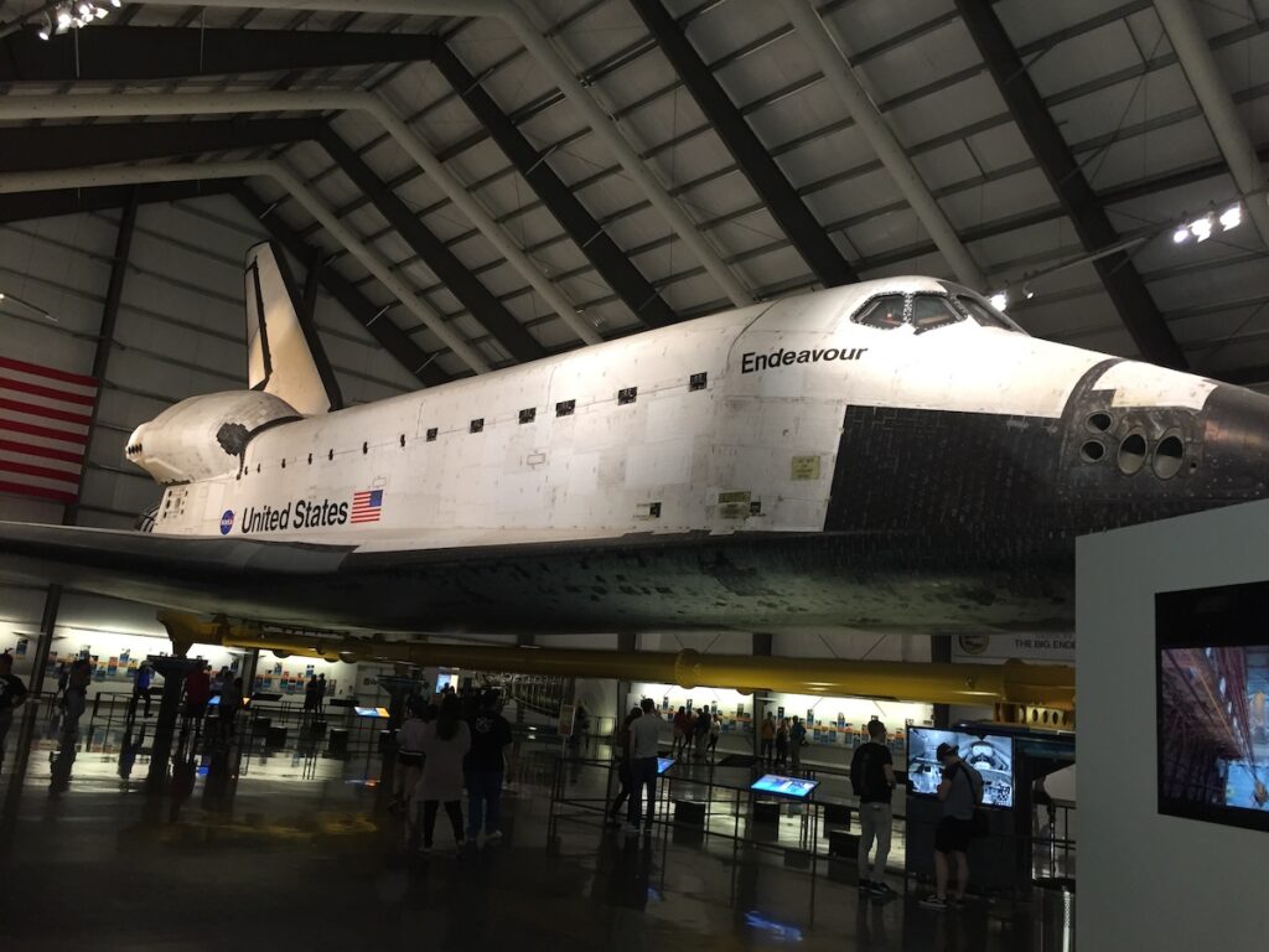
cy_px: 476
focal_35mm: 29
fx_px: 1063
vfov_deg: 48.2
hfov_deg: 61.7
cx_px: 634
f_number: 2.2
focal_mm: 4.15
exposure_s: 1/30
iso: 125
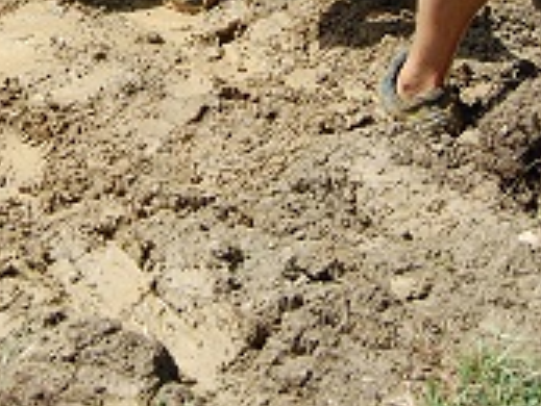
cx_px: 138
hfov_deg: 19.5
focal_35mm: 100
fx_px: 1564
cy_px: -151
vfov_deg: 14.1
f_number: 4.5
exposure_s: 1/1000
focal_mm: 20
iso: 200
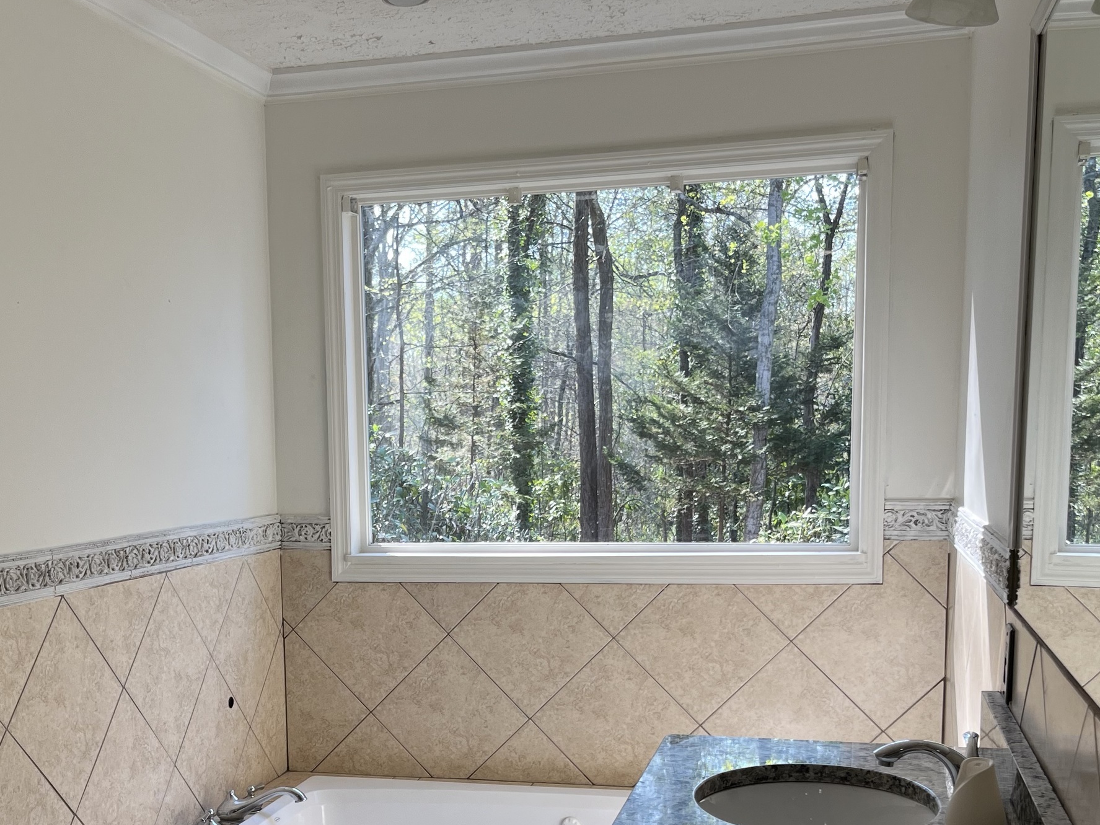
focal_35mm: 45
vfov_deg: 31.4
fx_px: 1430
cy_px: 648
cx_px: 436
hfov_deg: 41.9
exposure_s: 1/120
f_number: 1.6
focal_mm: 5.1
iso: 32
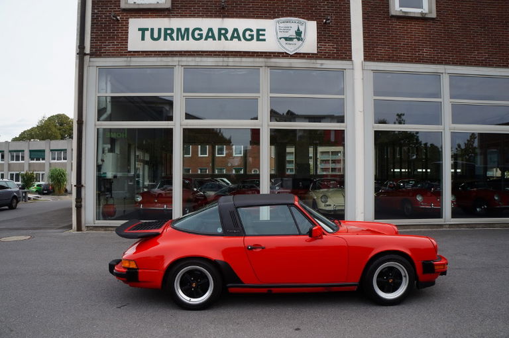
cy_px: 169
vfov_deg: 47.8
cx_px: 254
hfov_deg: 67.4
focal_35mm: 27
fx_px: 381
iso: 200
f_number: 11
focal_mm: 18
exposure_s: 1/100
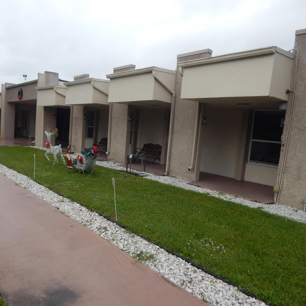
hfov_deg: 60.6
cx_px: 127
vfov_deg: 60.9
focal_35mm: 26
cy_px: 153
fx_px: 260
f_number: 3
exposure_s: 1/200
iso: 125
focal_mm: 4
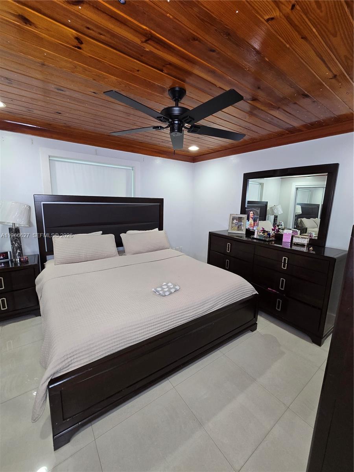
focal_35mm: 13
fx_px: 177
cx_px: 177
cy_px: 236
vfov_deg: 106.2
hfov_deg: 89.9
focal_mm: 2.2
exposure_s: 1/60
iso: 320
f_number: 2.2
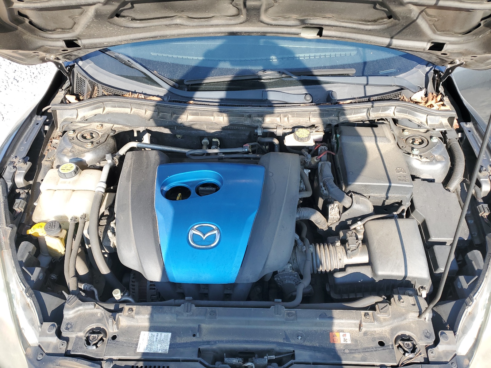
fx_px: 369
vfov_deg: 53.1
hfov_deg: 67.3
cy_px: 184
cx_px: 246
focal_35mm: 26
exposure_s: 1/556
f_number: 1.5
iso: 50
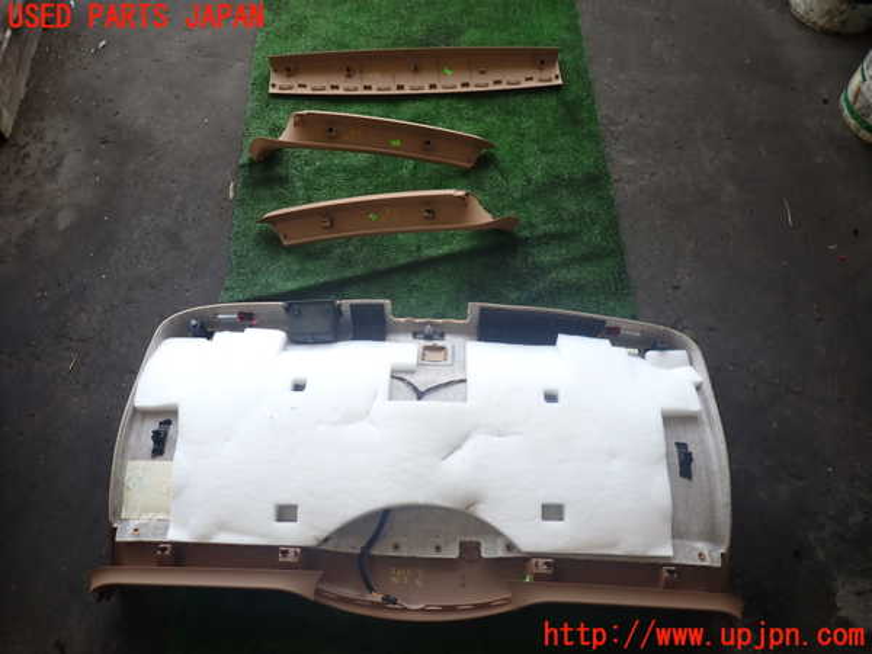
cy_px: 327
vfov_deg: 54.9
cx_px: 436
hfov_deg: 69.4
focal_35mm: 25
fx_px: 630
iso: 100
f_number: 2
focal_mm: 4.5
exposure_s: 1/200
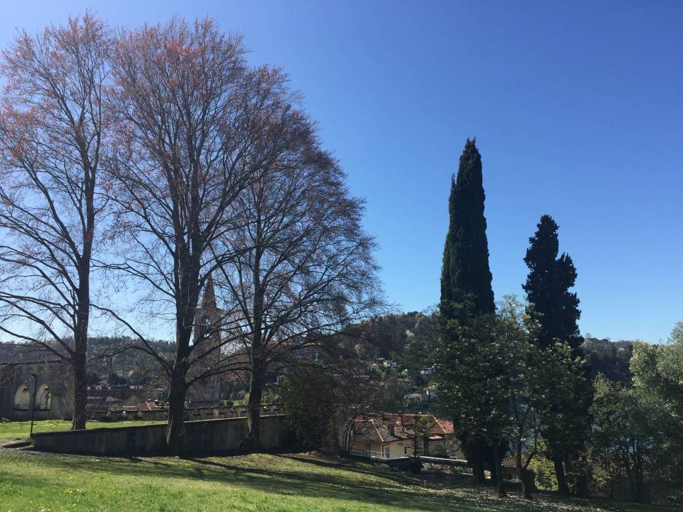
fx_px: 572
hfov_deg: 61.7
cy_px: 256
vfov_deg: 48.2
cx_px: 342
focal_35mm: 29
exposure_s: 1/1464
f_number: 2.2
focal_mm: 4.15
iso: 32
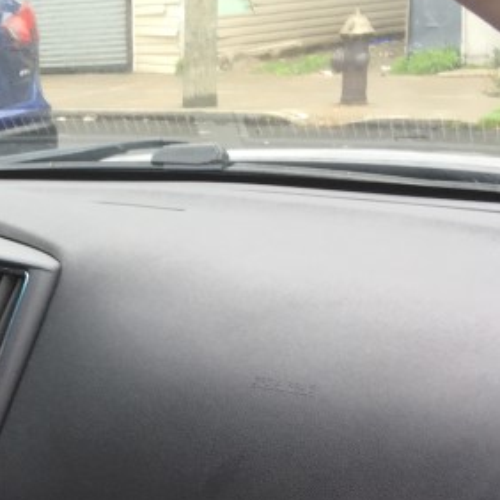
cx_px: -35
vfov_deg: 17.9
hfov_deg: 18.1
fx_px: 1520
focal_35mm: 93
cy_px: 567
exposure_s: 1/120
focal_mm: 4.15
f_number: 2.2
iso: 32
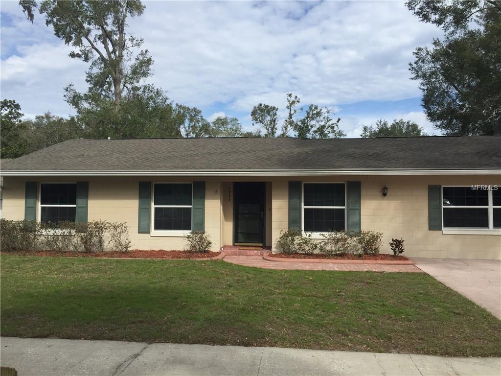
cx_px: 250
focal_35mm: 29
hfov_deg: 61.7
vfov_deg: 48.2
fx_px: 420
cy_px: 188
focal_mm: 4.15
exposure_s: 1/2475
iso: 32
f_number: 2.2
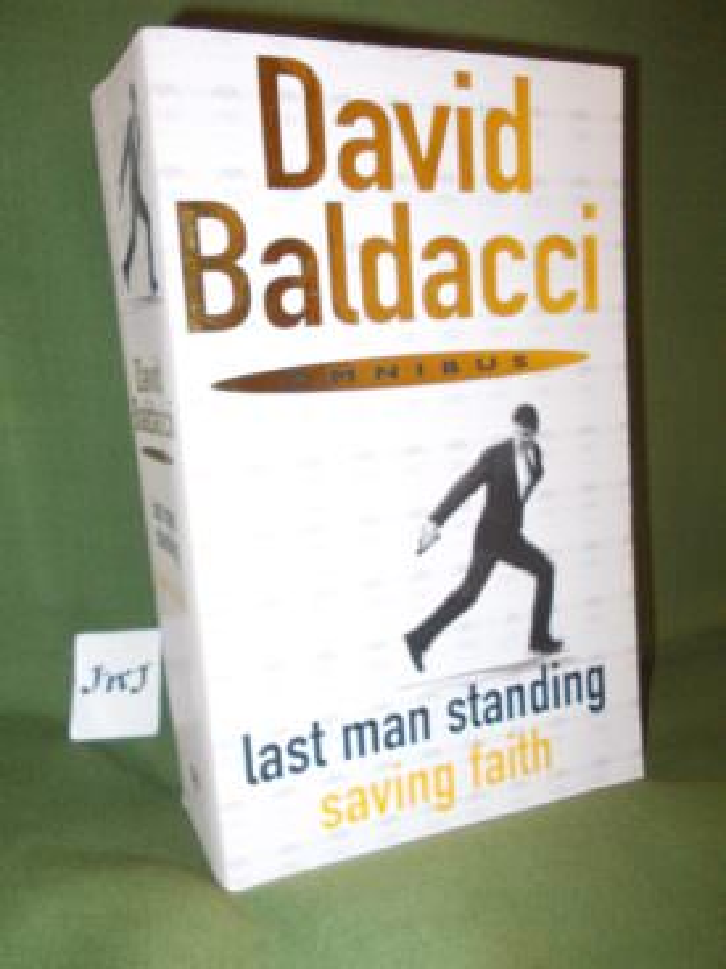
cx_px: 363
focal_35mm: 28
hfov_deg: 49.7
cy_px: 484
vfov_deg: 63.5
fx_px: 783
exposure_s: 1/25
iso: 200
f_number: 2.7
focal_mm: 4
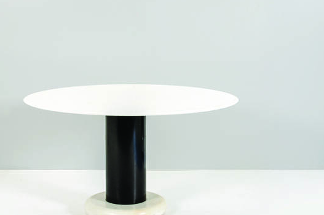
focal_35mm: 72
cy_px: 134
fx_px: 644
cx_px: 117
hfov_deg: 28.1
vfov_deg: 18.9
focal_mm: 35
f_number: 22
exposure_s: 1/200
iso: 125
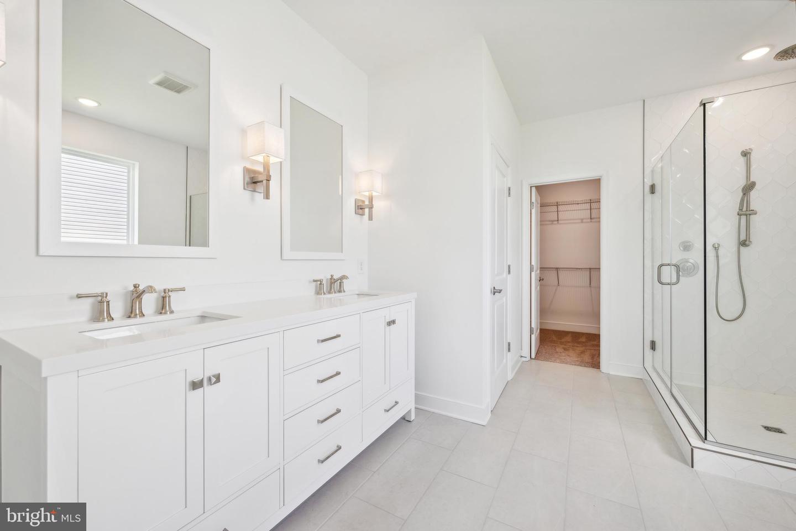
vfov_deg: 81.2
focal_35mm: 14
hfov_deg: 104.3
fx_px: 310
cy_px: 266
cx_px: 398
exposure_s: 1/20
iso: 100
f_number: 8
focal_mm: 14
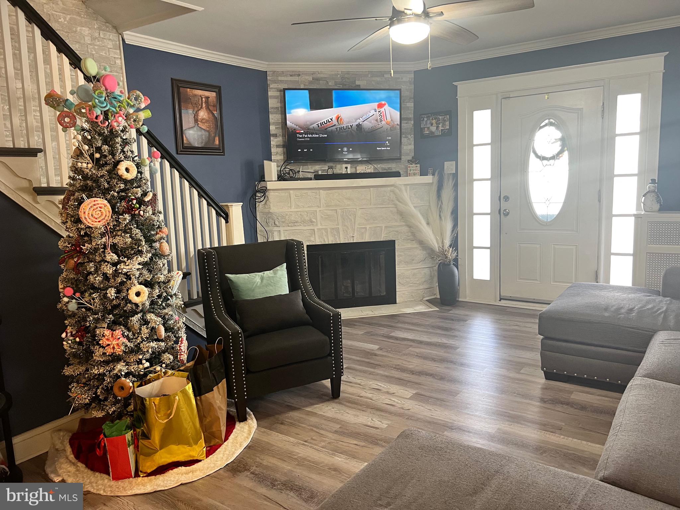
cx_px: 340
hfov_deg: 67.3
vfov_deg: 53.1
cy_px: 255
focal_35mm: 26
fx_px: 511
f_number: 1.5
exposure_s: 1/60
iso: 160
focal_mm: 5.7
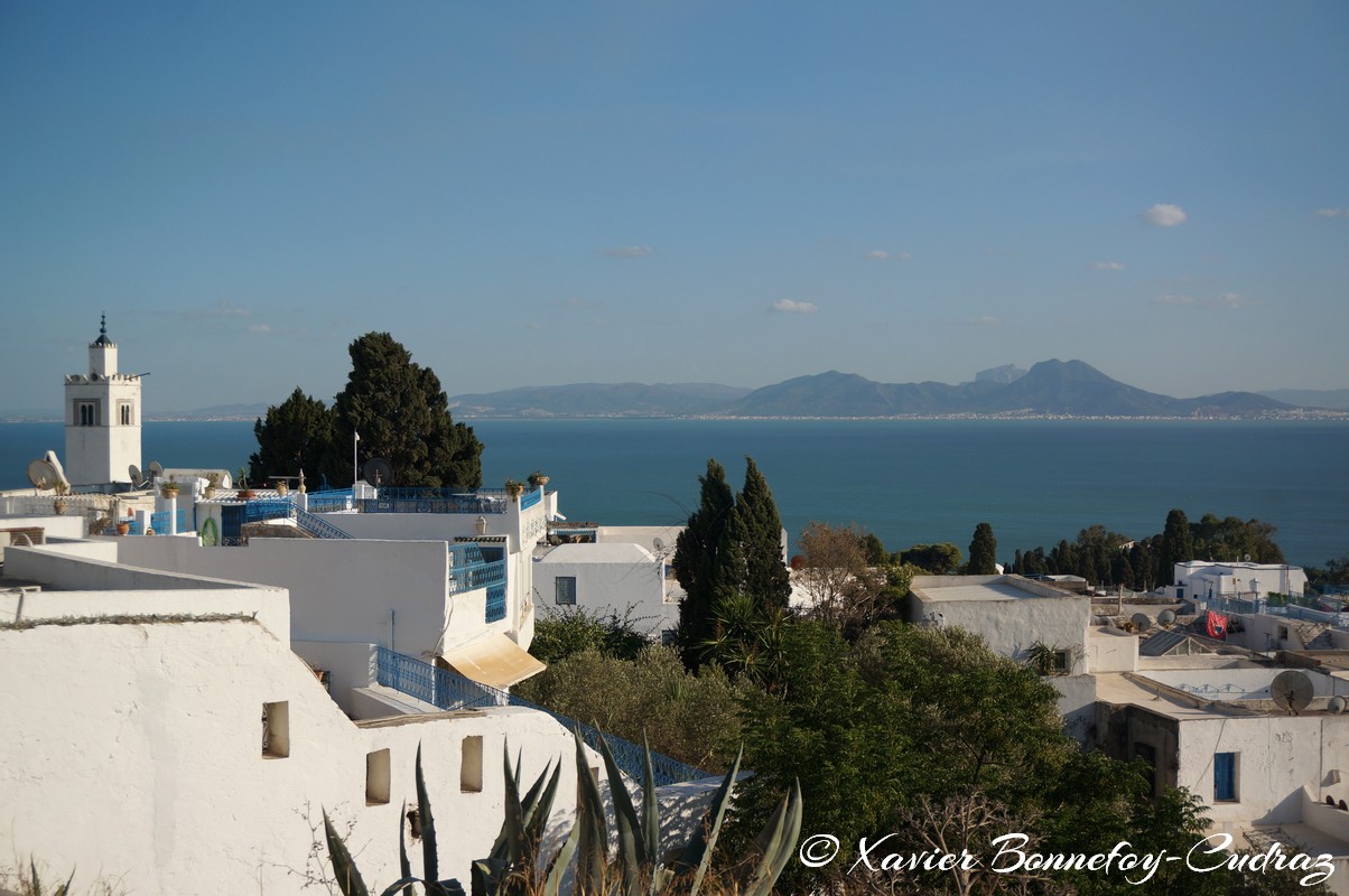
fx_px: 1853
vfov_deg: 27.2
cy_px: 448
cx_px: 674
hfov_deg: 40.0
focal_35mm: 50
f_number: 5
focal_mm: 33
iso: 100
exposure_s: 1/1250
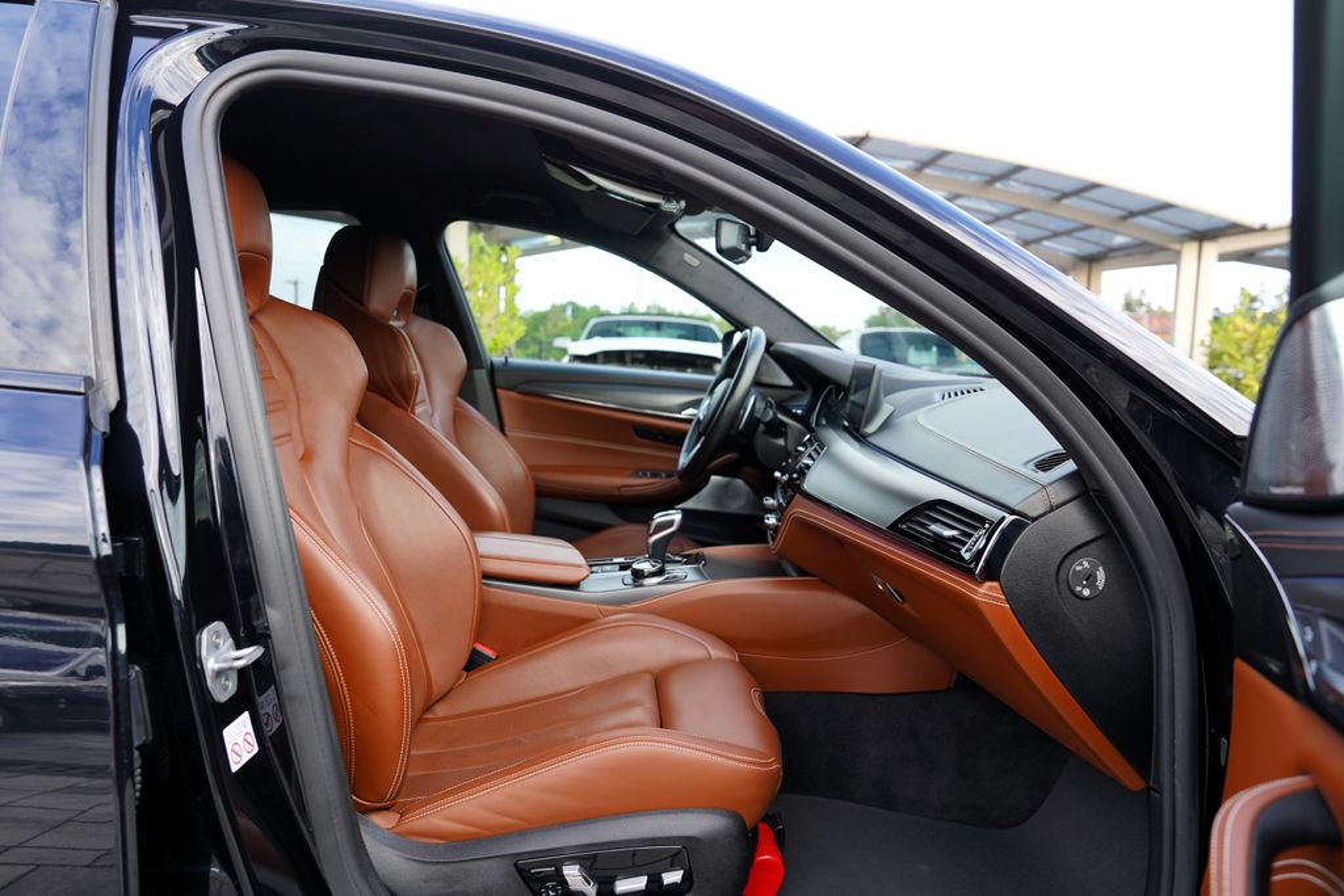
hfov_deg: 73.7
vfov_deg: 53.1
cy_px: 448
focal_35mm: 24
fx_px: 896
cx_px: 672
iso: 100
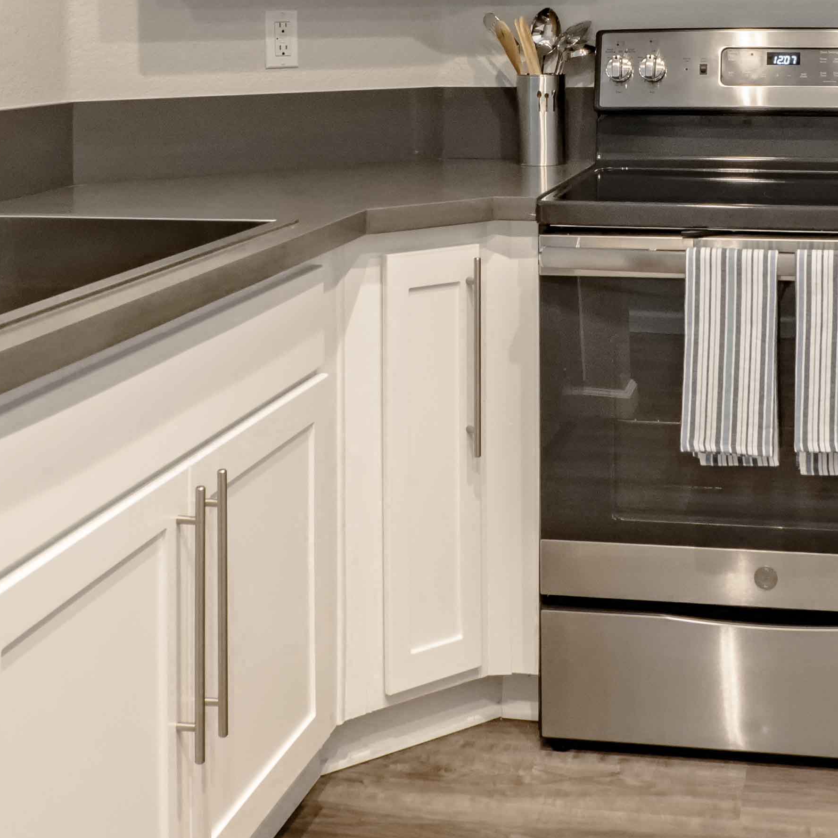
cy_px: 42
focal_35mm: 54
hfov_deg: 31.2
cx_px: 598
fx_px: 1479
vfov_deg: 29.9
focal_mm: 14
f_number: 8
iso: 400
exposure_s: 1/10
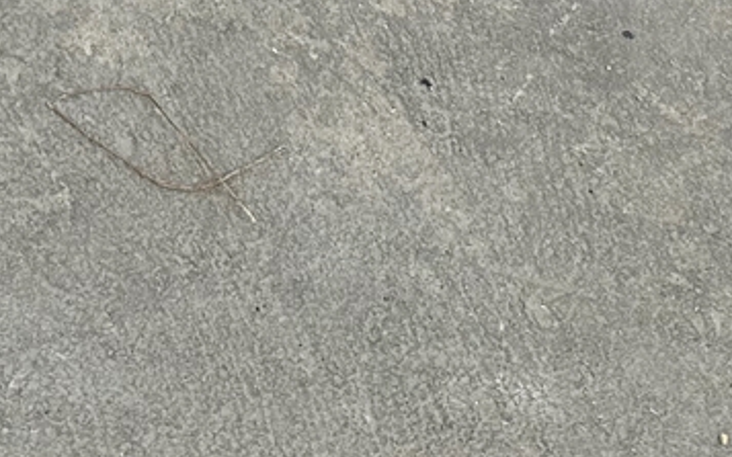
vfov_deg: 10.5
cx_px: -365
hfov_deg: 17.5
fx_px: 2134
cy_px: -647
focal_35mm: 107
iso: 80
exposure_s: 1/1095
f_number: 1.78
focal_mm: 6.86
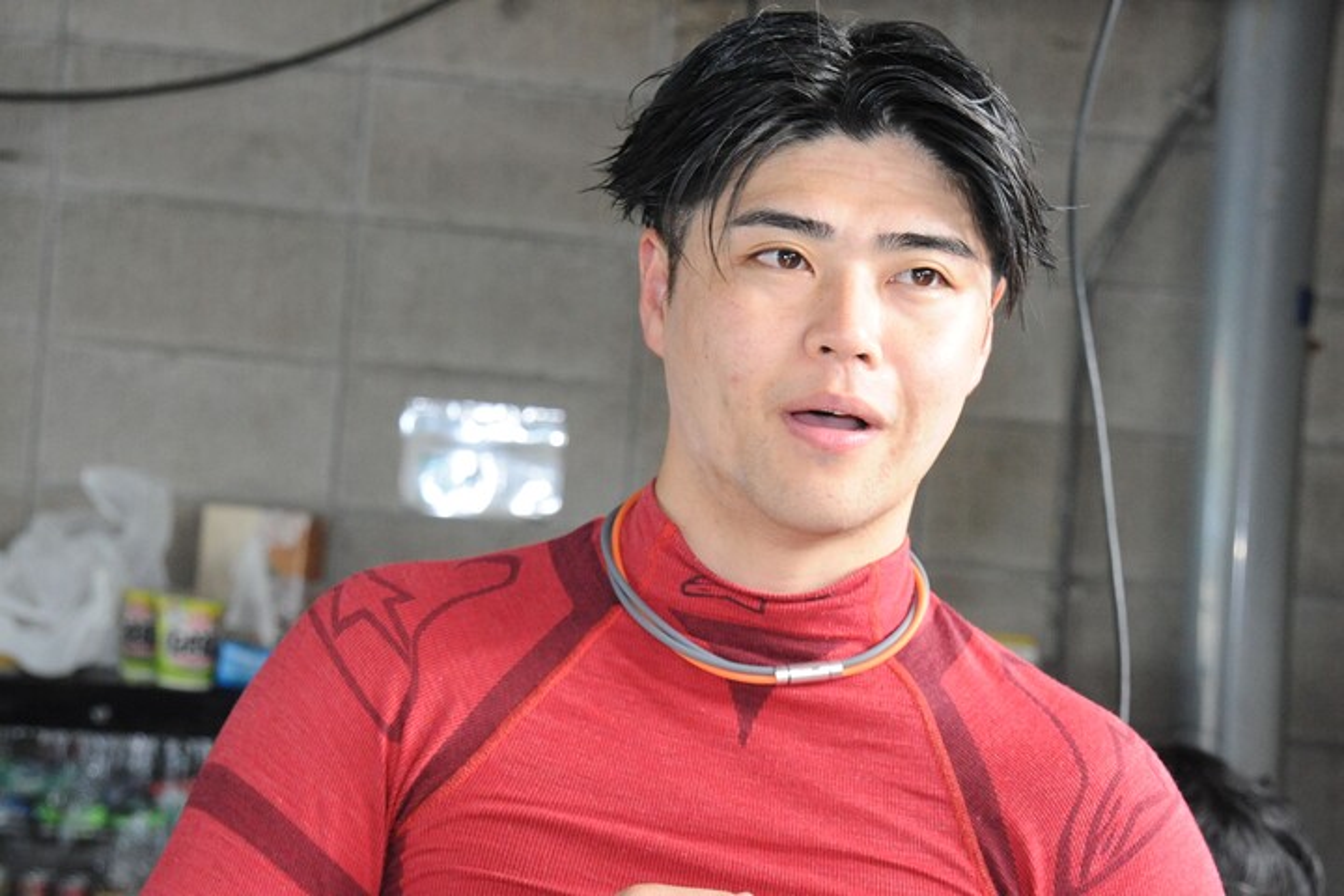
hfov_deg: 25.4
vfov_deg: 17.1
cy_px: 448
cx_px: 672
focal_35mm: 80
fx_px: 2986
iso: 3200
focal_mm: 80
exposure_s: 1/250
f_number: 8
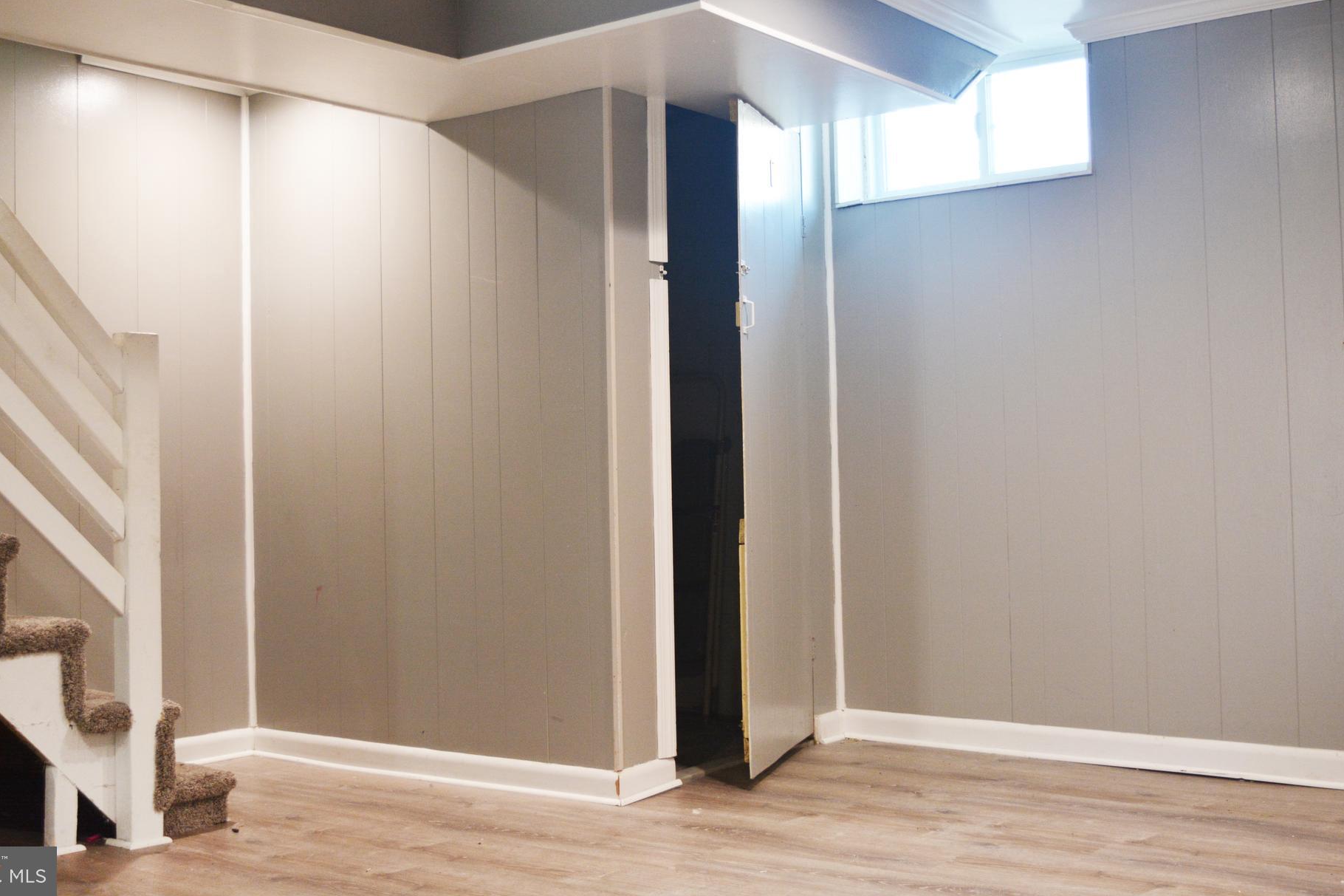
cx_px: 649
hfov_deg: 43.1
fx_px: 1701
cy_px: 396
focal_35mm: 46
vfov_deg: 29.5
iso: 500
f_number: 4
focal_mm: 27
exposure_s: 1/60
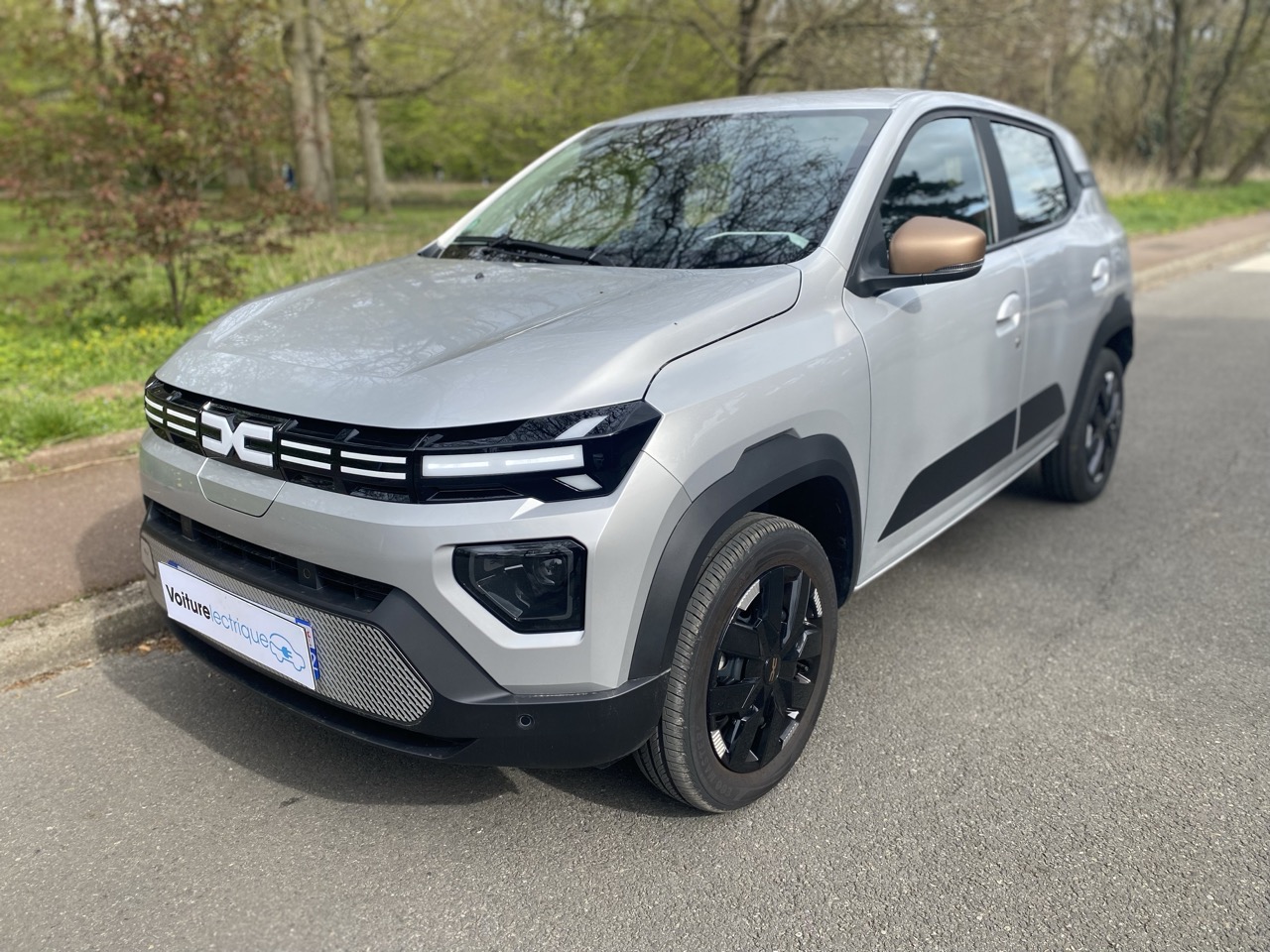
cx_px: 635
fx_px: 954
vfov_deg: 53.1
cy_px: 476
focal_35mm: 26
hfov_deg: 67.3
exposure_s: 1/1082
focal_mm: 4.25
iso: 32
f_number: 1.8
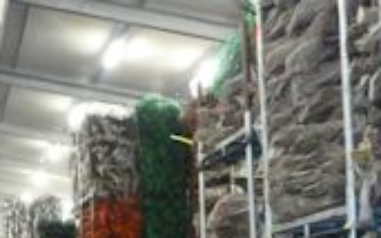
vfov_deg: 16.5
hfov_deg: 25.9
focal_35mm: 74
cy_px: 325
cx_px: -31
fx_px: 769
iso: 800
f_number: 3.3
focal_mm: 4.3
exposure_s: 1/10
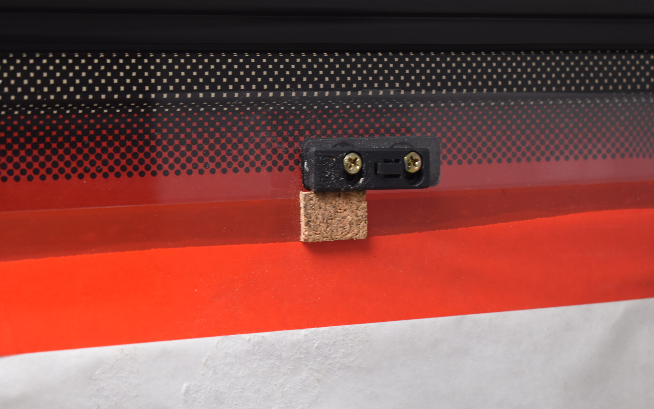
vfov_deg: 15.5
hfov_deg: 24.5
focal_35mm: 85
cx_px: 327
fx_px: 1506
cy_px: 196
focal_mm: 55
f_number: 6.3
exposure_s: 1/60
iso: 400
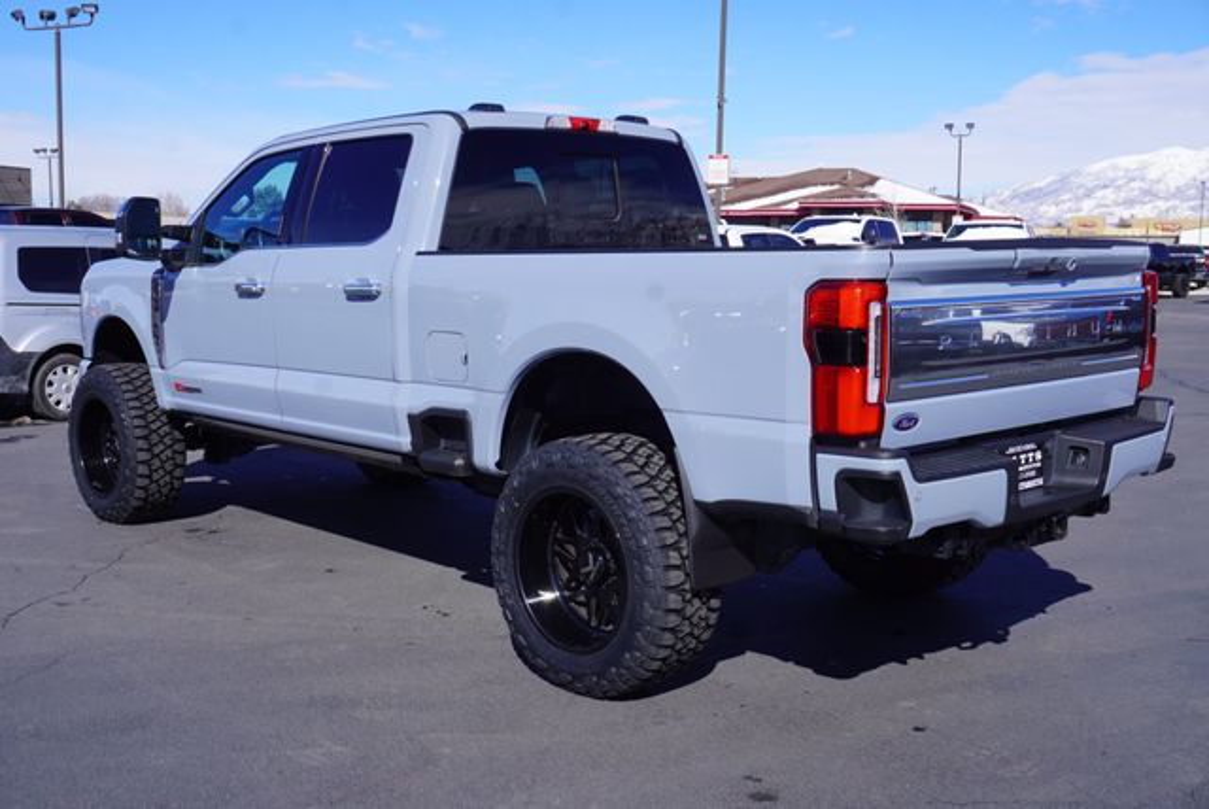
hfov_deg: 49.5
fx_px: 1311
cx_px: 604
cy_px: 404
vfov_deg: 34.3
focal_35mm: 39
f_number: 11
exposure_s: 1/160
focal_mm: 26
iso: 100
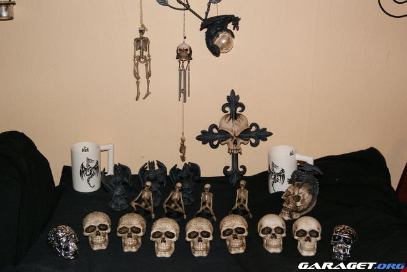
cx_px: 204
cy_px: 136
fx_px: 475
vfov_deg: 31.9
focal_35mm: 42
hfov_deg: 46.4
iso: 400
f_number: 5.6
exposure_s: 1/60
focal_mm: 28
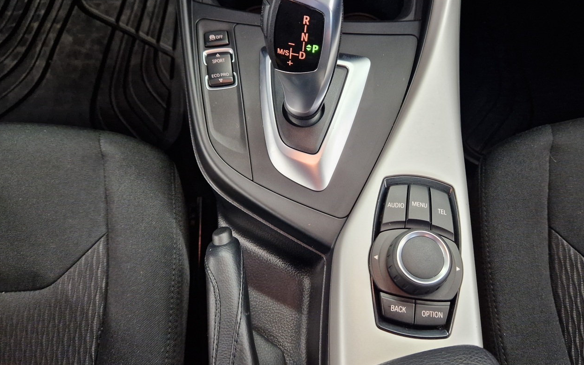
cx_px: 331
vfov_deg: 44.3
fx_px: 446
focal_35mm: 28
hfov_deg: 66.2
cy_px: 148
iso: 400
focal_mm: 5.4
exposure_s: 1/80
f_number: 1.8
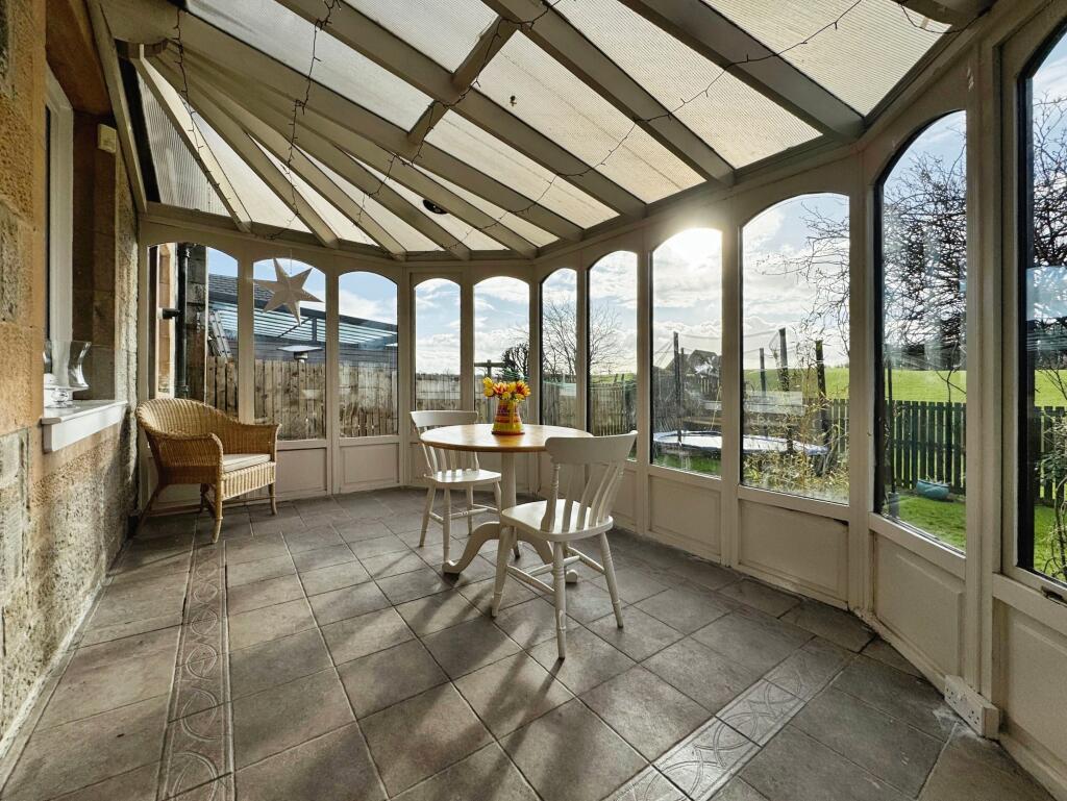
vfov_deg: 85.7
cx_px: 534
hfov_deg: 102.0
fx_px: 432
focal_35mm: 14
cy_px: 400
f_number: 2.2
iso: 50
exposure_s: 1/1709
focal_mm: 2.22
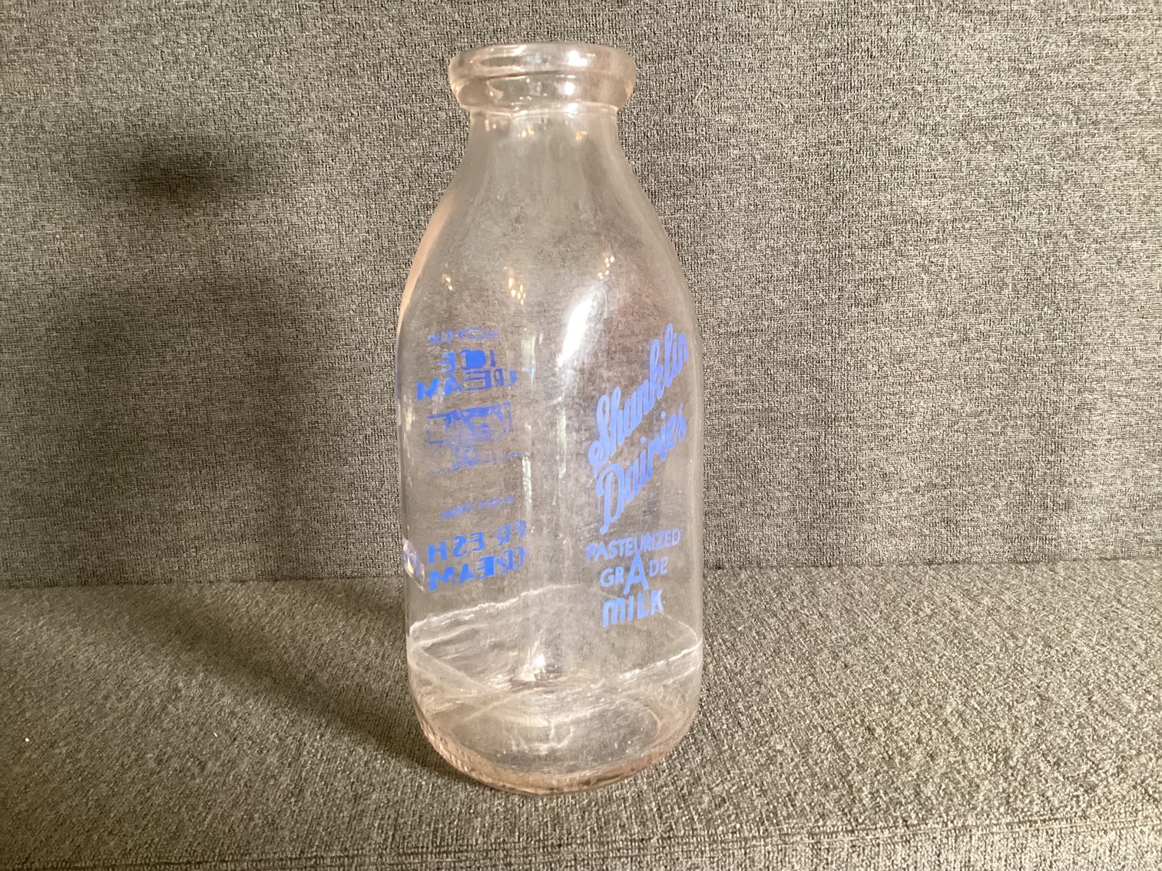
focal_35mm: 31
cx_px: 581
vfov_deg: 45.4
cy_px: 436
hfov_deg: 58.3
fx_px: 1041
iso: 320
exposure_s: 1/60
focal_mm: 3.3
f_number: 2.4
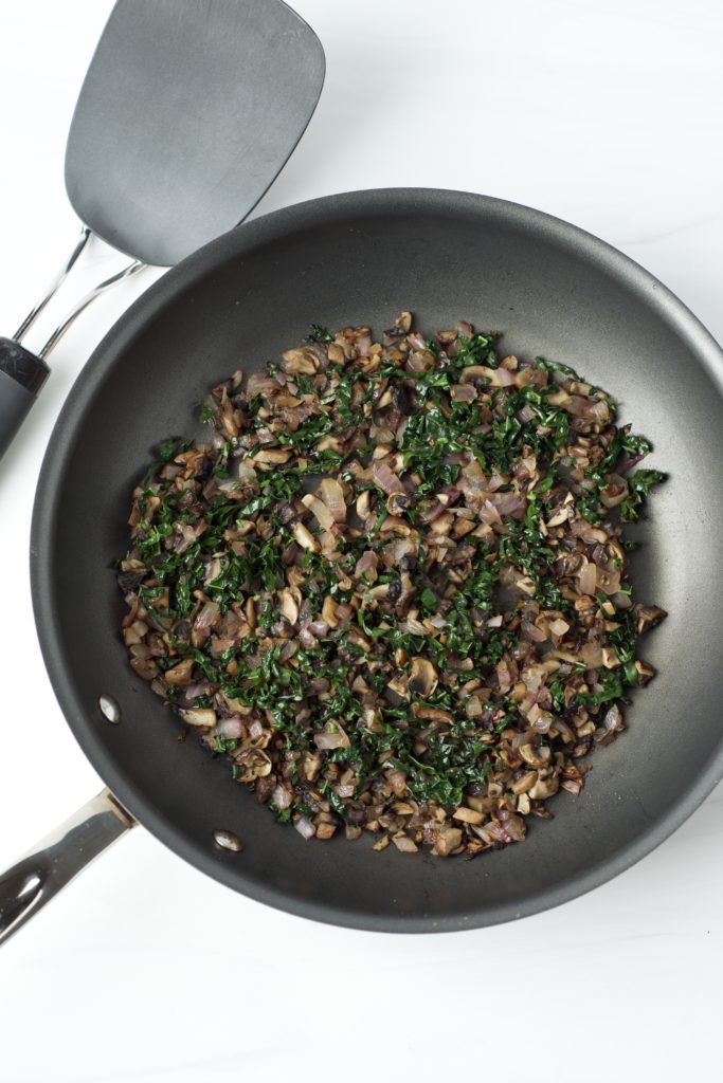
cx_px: 362
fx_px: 2258
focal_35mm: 75
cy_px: 542
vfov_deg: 27.0
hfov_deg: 18.2
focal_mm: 50
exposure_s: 1/60
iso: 100
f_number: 4
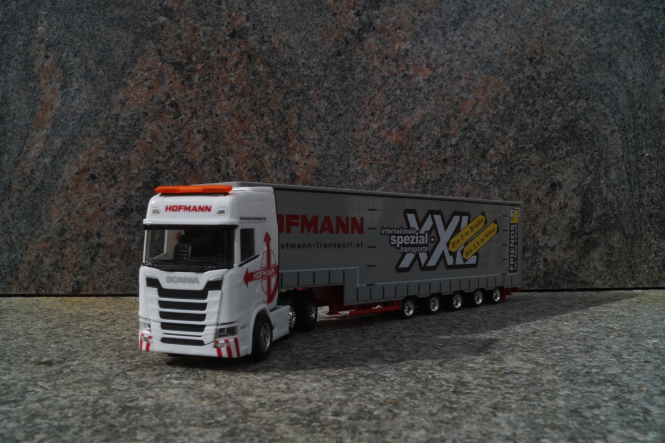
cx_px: 332
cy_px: 222
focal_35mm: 33
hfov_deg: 57.3
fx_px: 609
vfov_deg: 39.9
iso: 500
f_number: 22
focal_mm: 22
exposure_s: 1/60
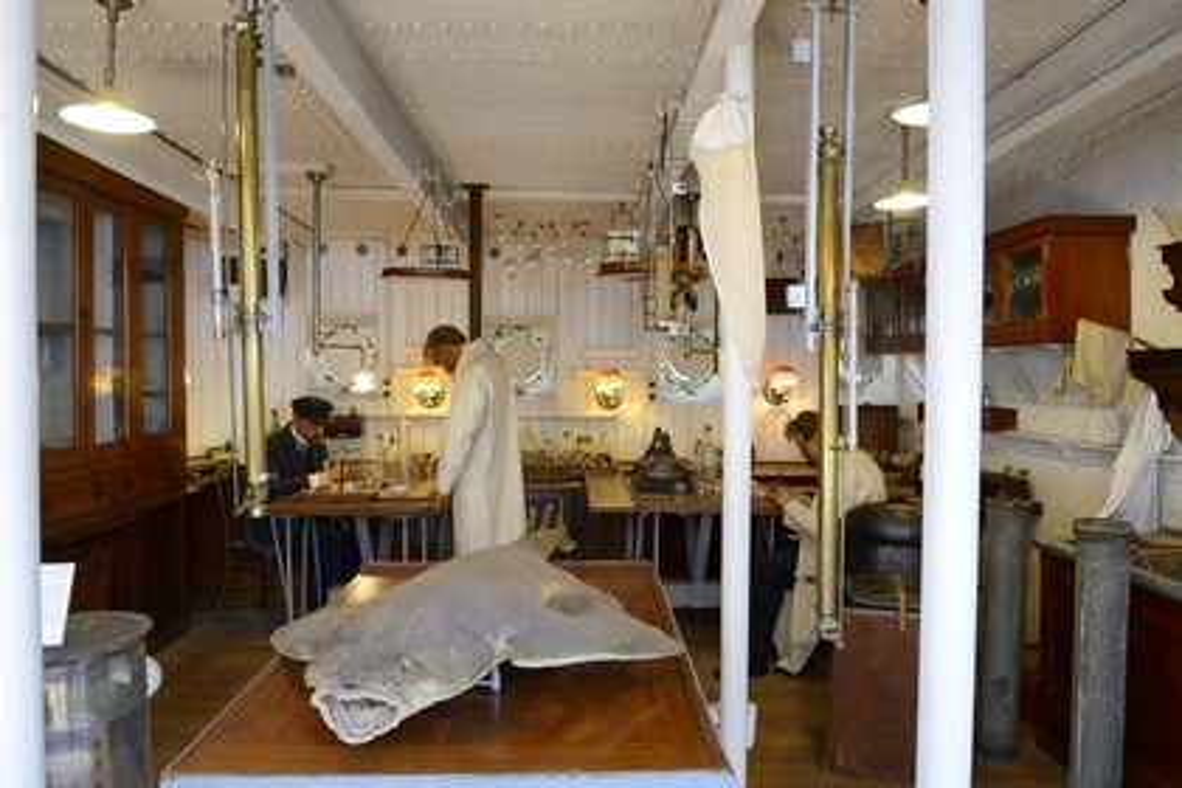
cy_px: 394
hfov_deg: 69.4
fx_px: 854
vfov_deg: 49.6
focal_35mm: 26
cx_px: 591
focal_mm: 26
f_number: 5.6
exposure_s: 1/8
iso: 800
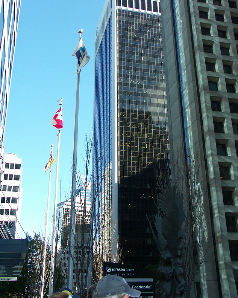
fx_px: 352
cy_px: 131
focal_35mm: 40
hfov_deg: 37.3
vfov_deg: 45.7
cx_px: 122
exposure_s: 1/800
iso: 200
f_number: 3.5
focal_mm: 9.45
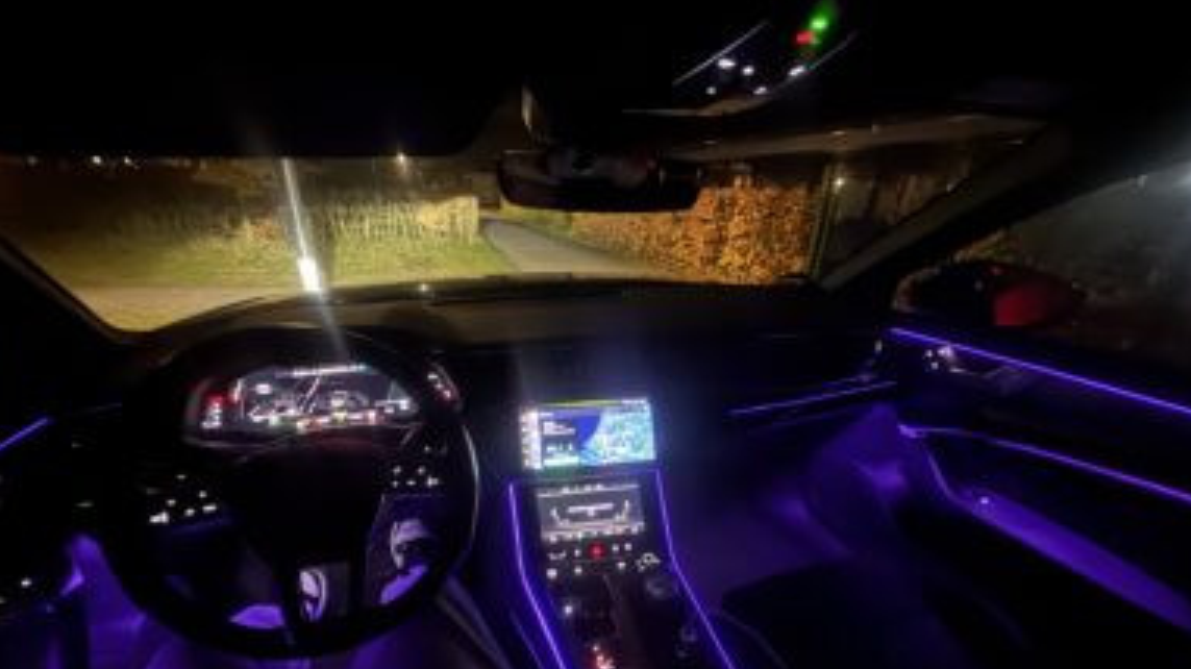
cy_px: 444
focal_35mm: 16
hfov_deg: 99.4
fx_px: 505
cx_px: 597
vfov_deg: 65.3
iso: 2500
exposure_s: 1/7
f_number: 2.2
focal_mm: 2.22
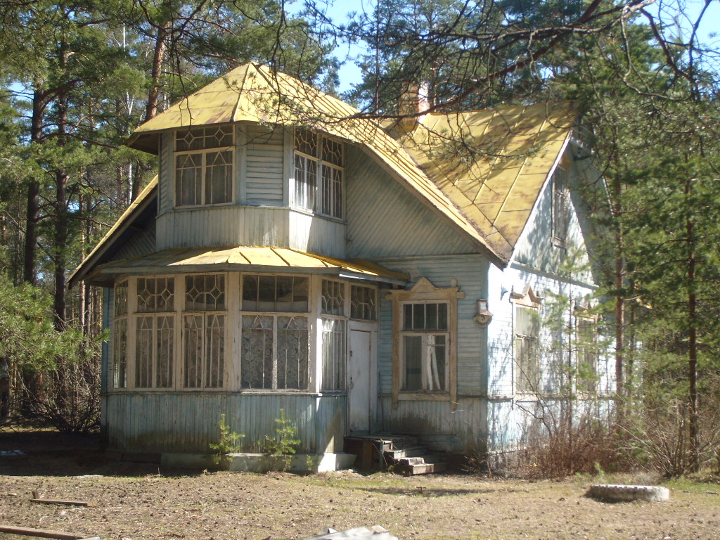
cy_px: 270
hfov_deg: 31.2
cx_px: 360
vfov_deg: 23.7
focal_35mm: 62
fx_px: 1290
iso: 50
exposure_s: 1/60
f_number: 9.2
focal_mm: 10.36
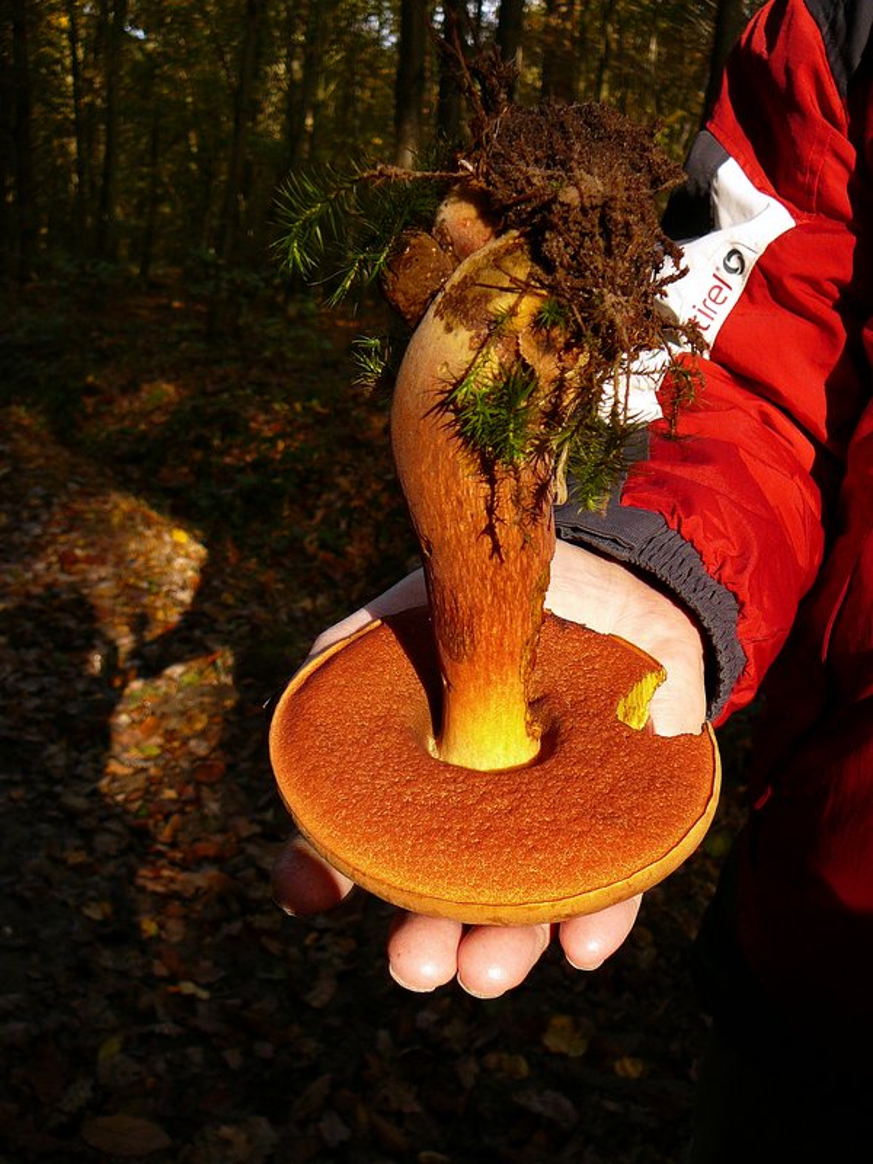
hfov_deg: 40.7
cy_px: 582
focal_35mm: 35
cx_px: 436
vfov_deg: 52.6
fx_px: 1177
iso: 80
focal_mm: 5.2
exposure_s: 1/160
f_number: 2.8
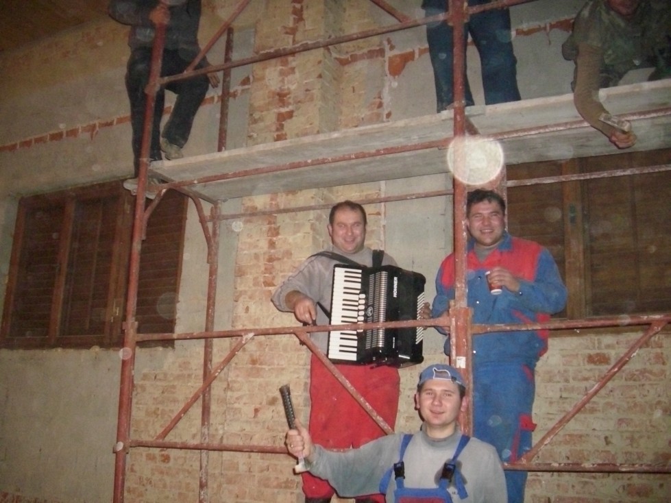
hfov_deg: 58.4
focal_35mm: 31
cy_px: 252
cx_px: 336
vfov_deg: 45.4
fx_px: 601
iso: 400
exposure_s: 1/30
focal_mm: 6.2
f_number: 2.8
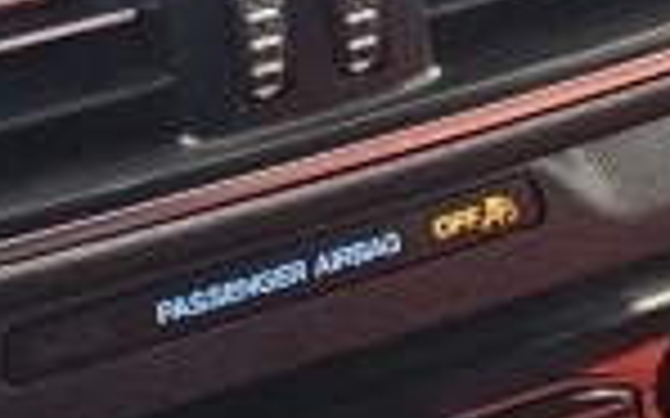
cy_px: -243
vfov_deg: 7.6
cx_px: 692
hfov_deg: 12.3
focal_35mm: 168
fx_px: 3066
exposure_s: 1/120
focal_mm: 6.3
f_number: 1.7
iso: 1000
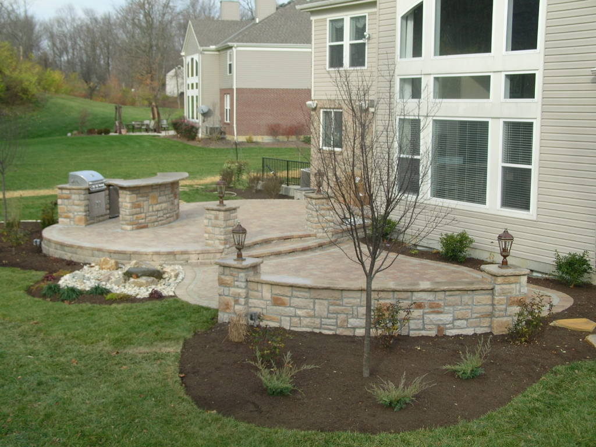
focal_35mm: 52
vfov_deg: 28.0
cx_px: 298
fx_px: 895
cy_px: 224
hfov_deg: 36.8
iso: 50
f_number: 4.2
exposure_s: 1/178
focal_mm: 8.7
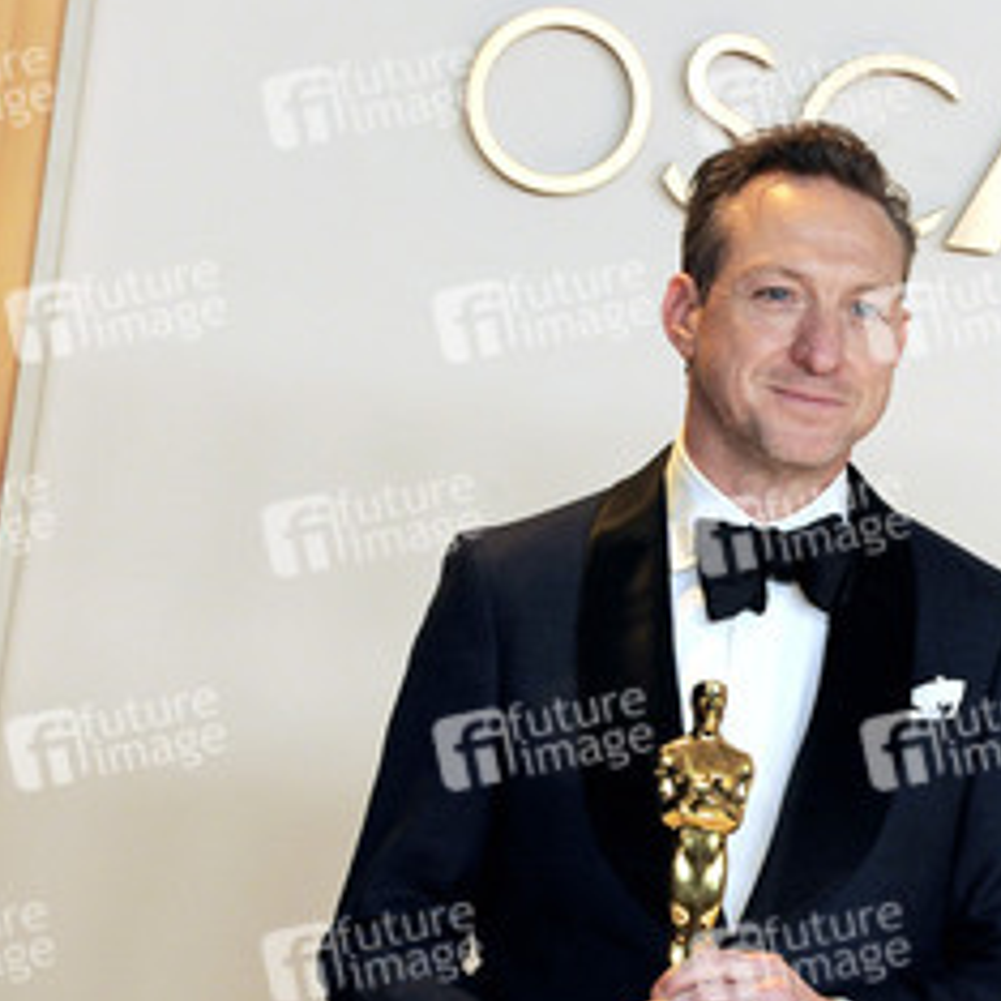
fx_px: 8277
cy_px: 633
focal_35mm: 253
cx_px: 856
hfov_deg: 6.9
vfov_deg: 6.9
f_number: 5.6
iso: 2000
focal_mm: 155
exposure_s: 1/200
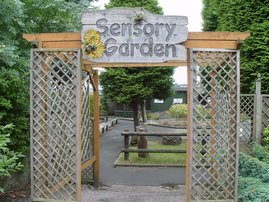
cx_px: 134
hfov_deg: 52.6
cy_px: 101
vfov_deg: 40.7
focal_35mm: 35
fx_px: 272
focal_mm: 7.8
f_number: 4.1
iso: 80
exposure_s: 1/45
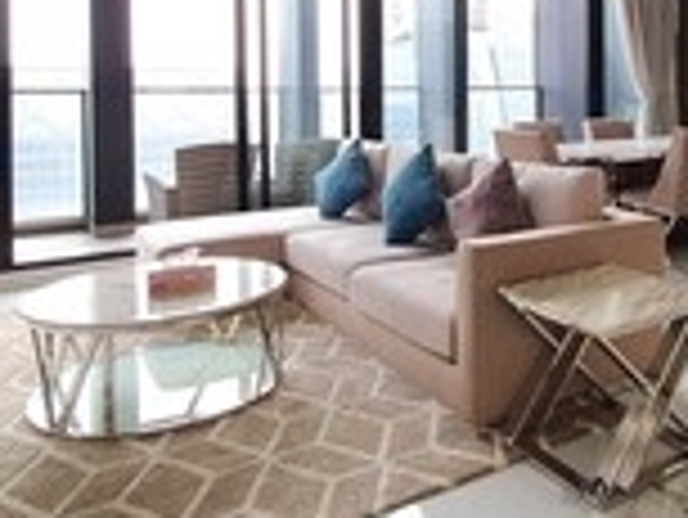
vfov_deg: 40.1
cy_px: 104
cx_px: 544
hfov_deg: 50.8
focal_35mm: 34
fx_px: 676
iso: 50
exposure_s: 1/103
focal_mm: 1.8
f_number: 2.2
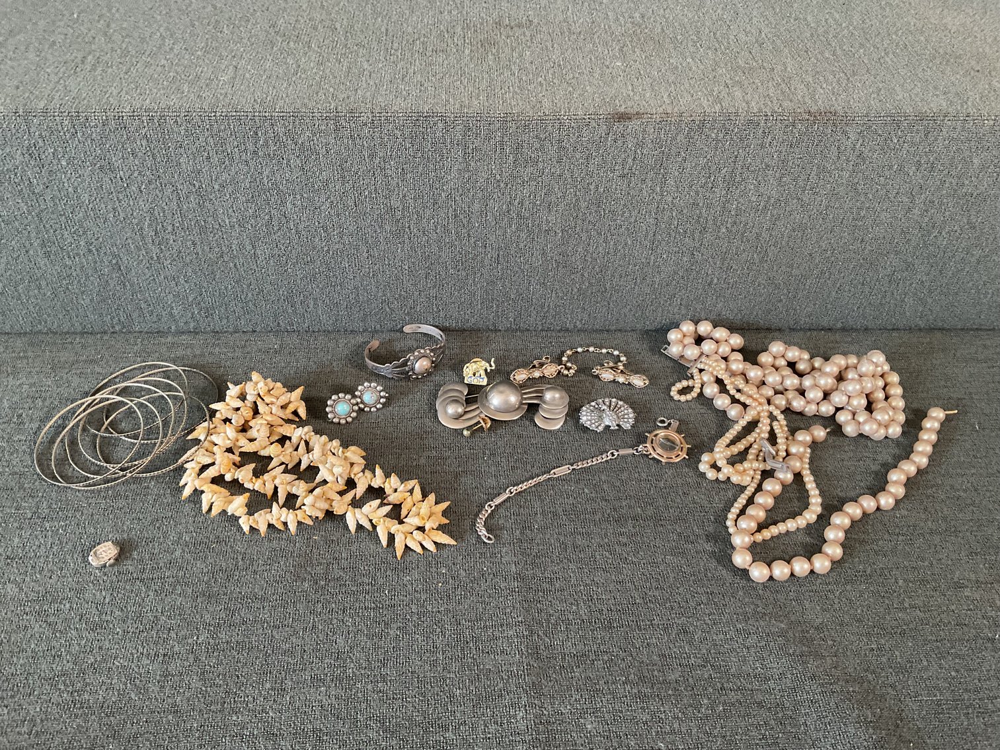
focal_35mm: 29
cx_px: 500
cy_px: 375
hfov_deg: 61.7
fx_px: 838
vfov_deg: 48.2
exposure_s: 1/60
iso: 100
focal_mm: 3
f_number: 1.8
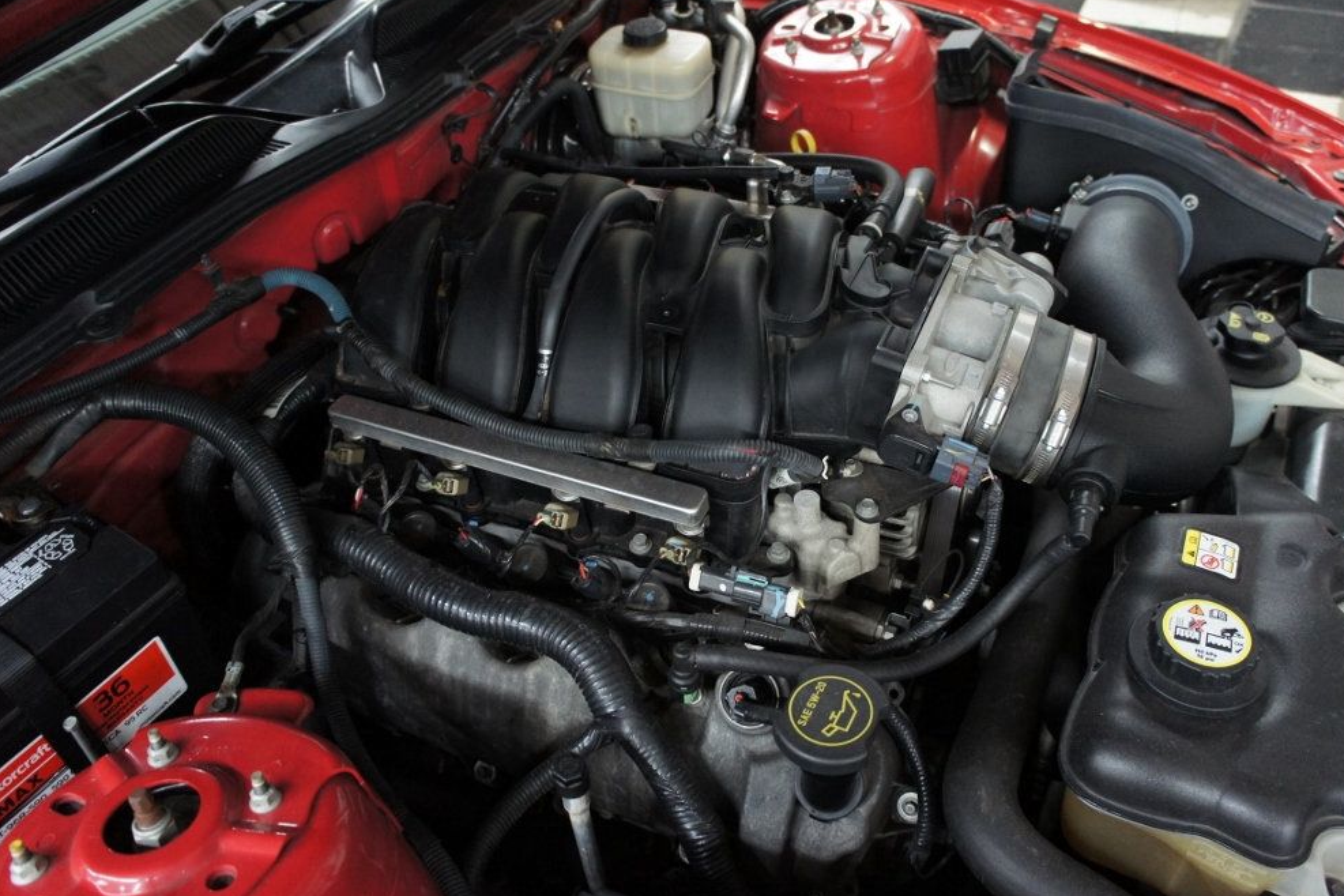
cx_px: 689
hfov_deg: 65.5
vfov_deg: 46.4
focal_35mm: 28
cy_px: 451
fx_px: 1045
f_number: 3.5
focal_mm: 18
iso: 1600
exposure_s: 1/40
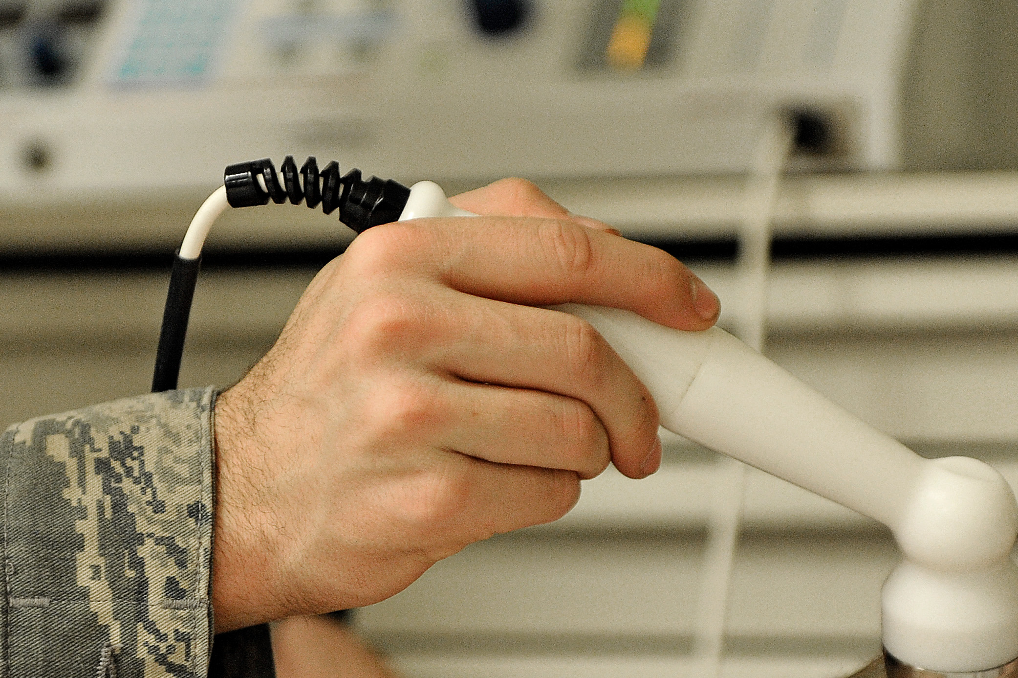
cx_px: 430
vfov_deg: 9.6
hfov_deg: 14.4
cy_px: 484
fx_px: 4041
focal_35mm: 143
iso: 1600
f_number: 2.8
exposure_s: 1/160
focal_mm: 70
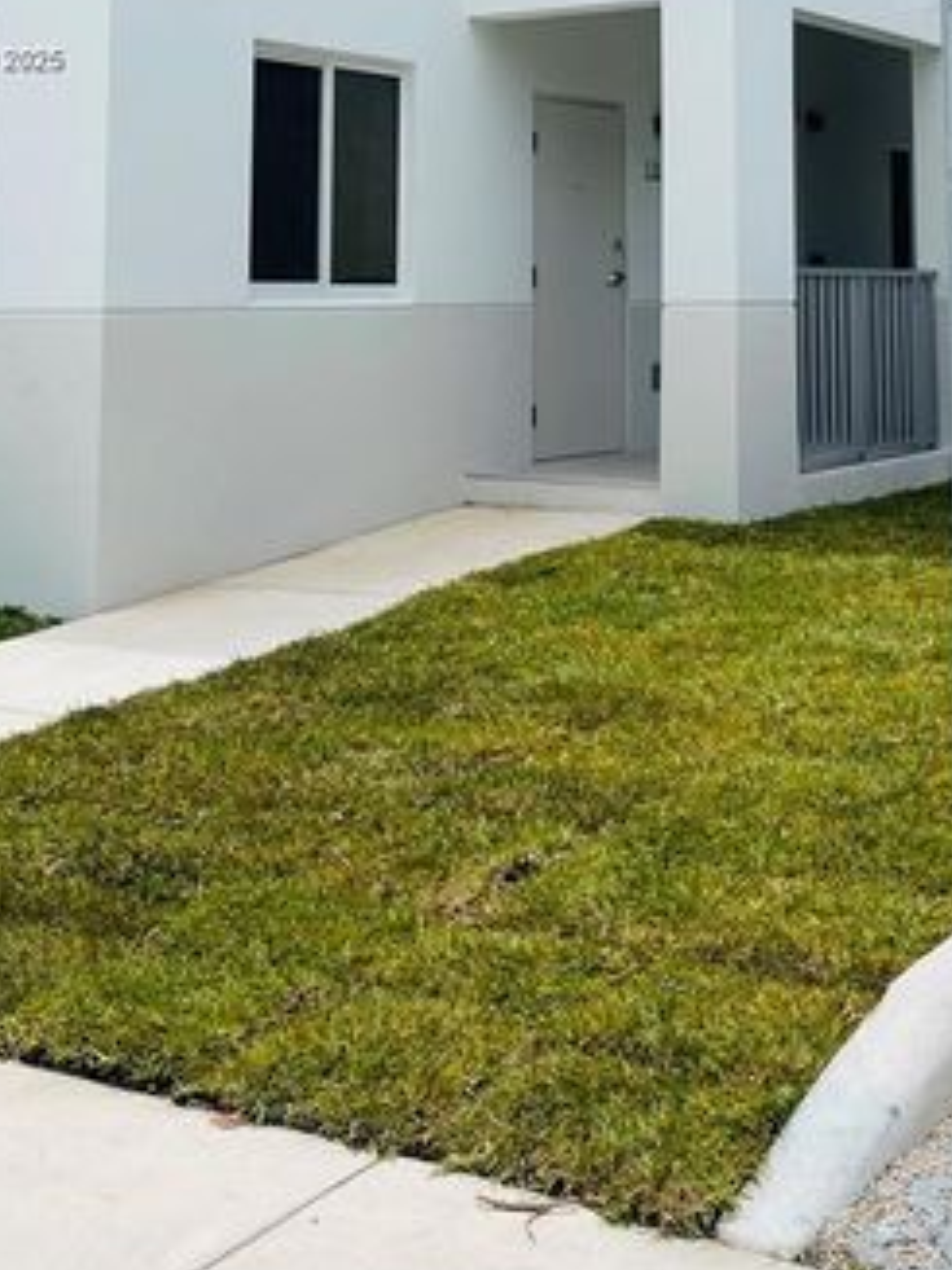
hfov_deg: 28.4
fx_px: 1871
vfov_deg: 34.7
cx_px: 637
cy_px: 60
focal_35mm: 51
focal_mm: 5.1
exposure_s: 1/6250
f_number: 1.6
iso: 32
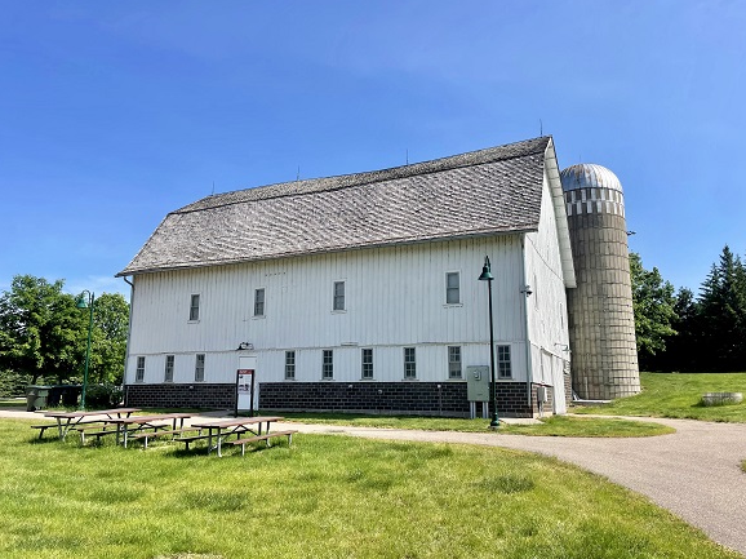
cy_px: 275
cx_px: 382
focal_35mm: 27
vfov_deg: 51.3
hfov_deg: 65.3
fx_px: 582
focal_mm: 4.2
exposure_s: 1/3610
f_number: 1.6
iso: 32
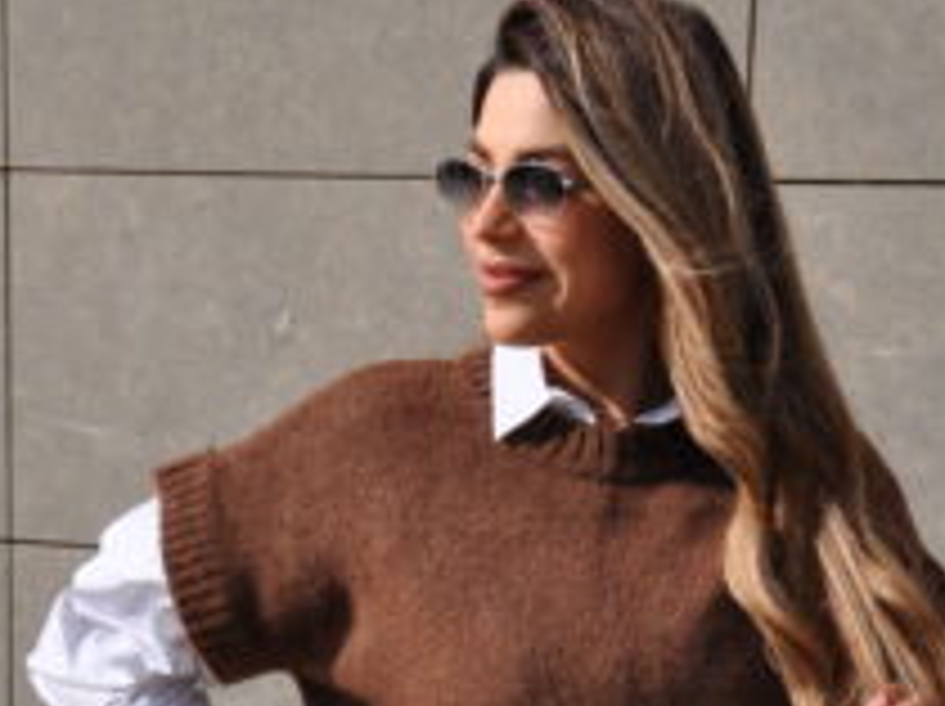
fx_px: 2536
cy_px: 621
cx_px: 522
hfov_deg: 21.1
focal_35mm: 93
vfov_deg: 15.7
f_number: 14
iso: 200
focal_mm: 30
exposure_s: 1/200
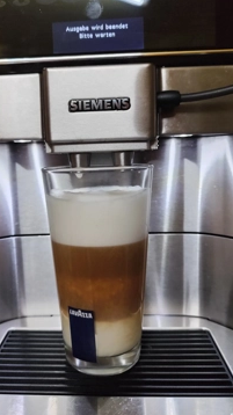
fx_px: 308
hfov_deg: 41.2
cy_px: 188
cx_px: 93
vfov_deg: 67.8
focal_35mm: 28
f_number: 1.65
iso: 320
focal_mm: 6.19
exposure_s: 1/50
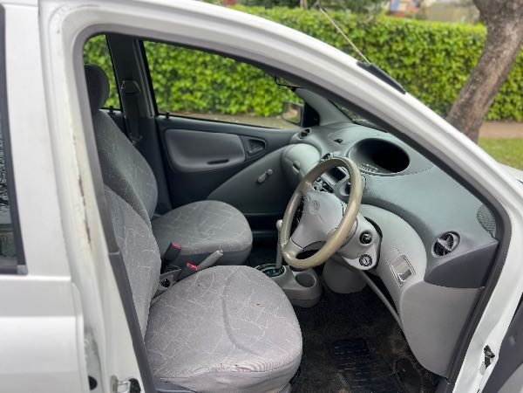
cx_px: 262
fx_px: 393
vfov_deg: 53.1
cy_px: 196
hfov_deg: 67.3
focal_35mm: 26
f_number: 1.5
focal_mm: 5.7
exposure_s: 1/270
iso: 40
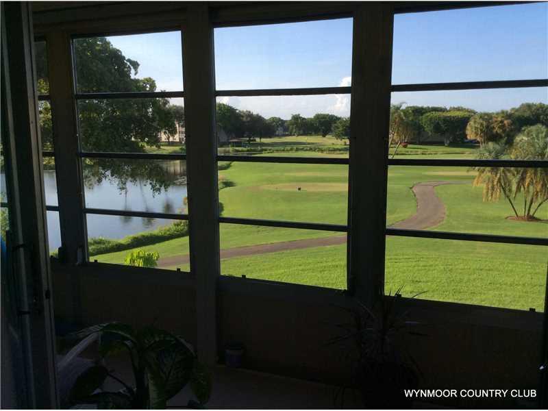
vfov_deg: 44.2
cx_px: 274
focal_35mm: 32
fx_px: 507
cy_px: 206
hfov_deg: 56.8
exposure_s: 1/427
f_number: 2.4
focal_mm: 3.3
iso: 32
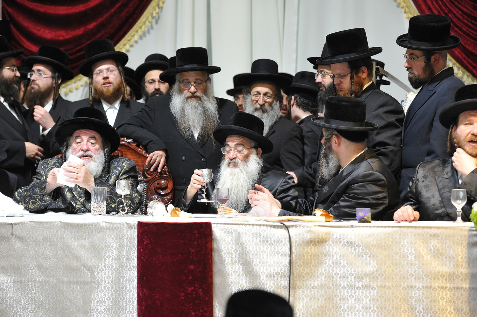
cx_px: 238
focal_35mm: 122
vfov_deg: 11.2
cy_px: 158
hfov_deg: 16.8
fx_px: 1615
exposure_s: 1/160
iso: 1600
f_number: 4.5
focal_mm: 122
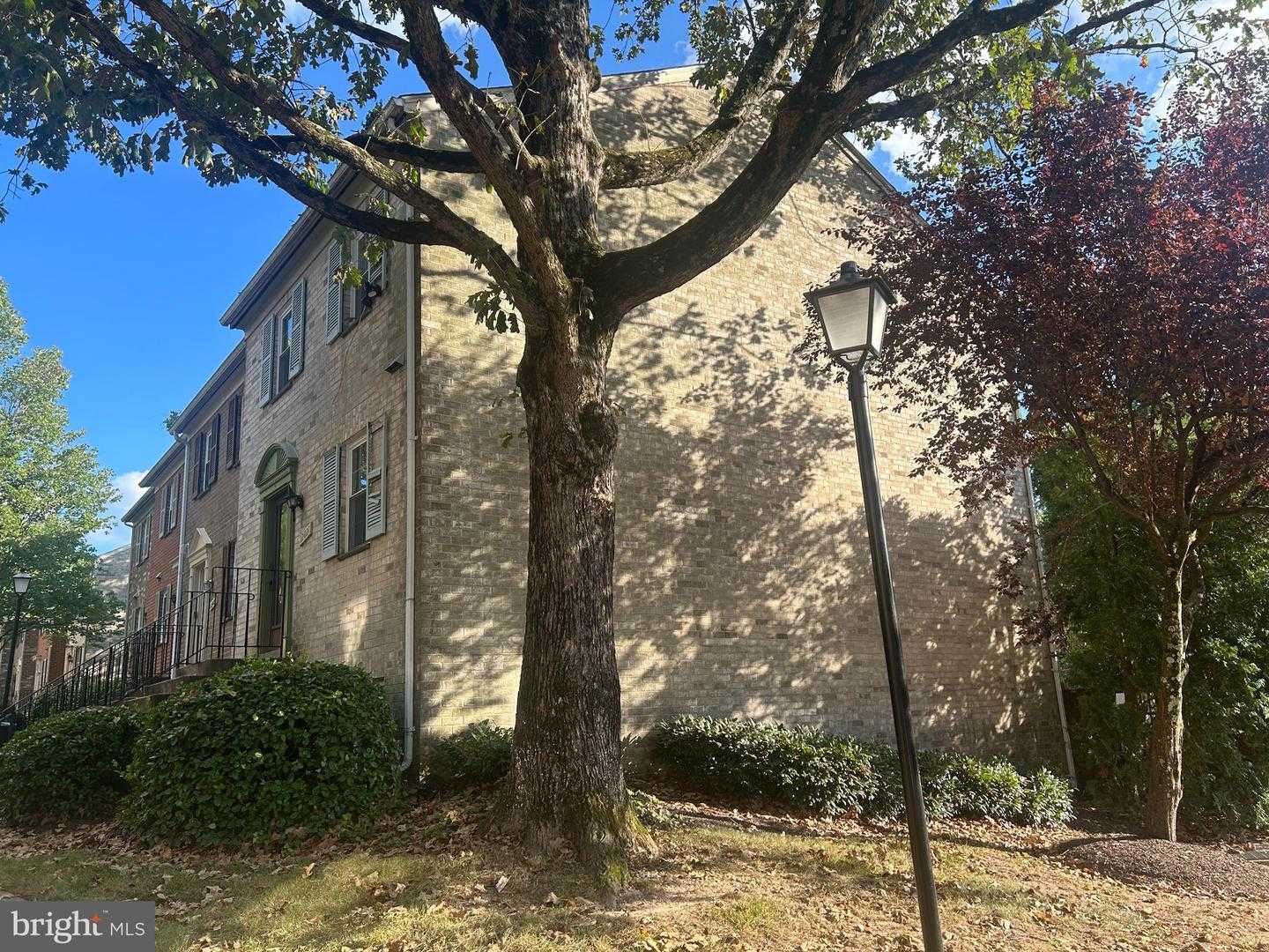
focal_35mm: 26
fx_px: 953
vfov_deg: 53.1
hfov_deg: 67.3
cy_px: 476
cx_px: 634
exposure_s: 1/1048
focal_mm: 5.7
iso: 50
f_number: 1.5
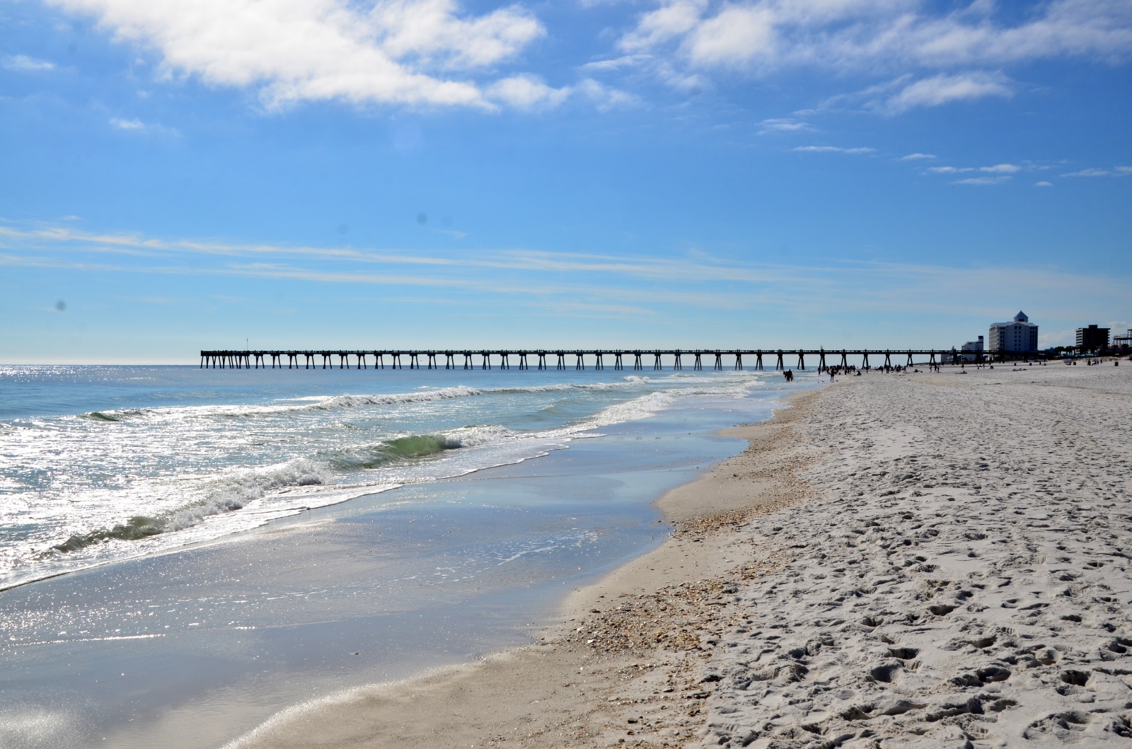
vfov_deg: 32.9
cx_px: 566
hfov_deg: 48.0
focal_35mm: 40
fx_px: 1271
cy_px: 374
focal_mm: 27
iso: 200
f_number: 13
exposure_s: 1/640
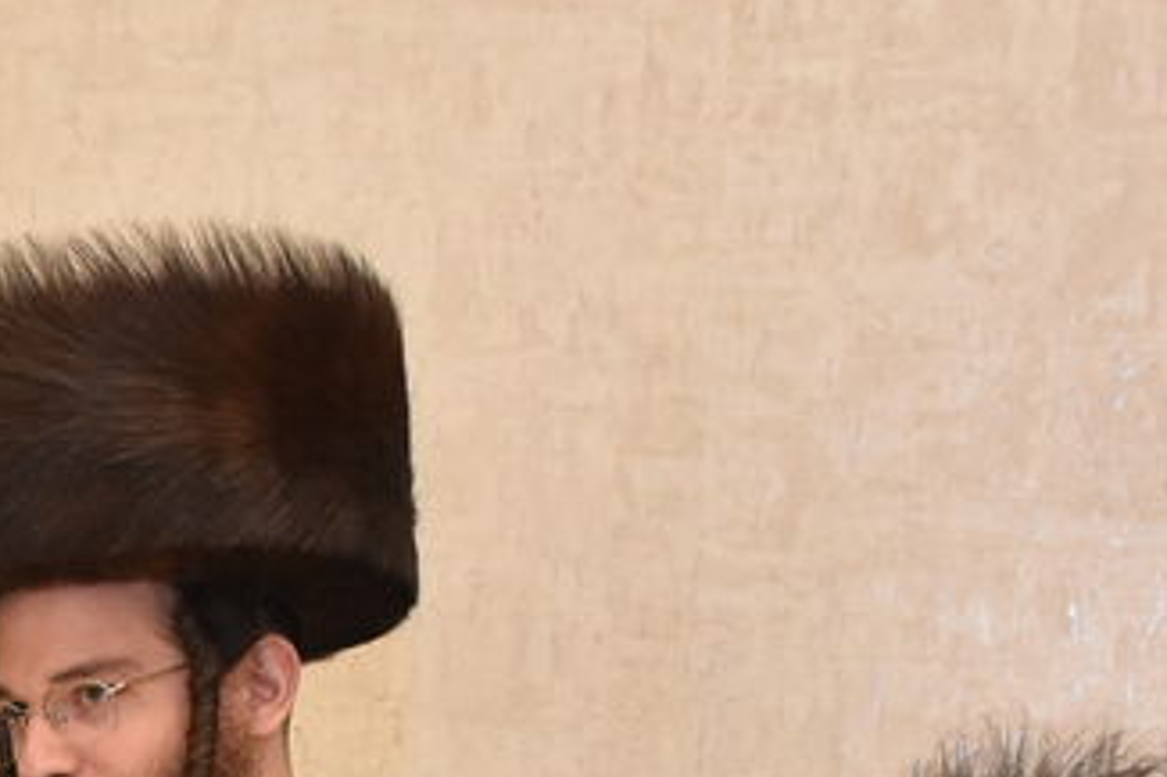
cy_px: 1142
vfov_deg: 11.4
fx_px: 3758
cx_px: -662
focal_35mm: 116
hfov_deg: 16.0
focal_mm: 18
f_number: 5.6
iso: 1600
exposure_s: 1/125
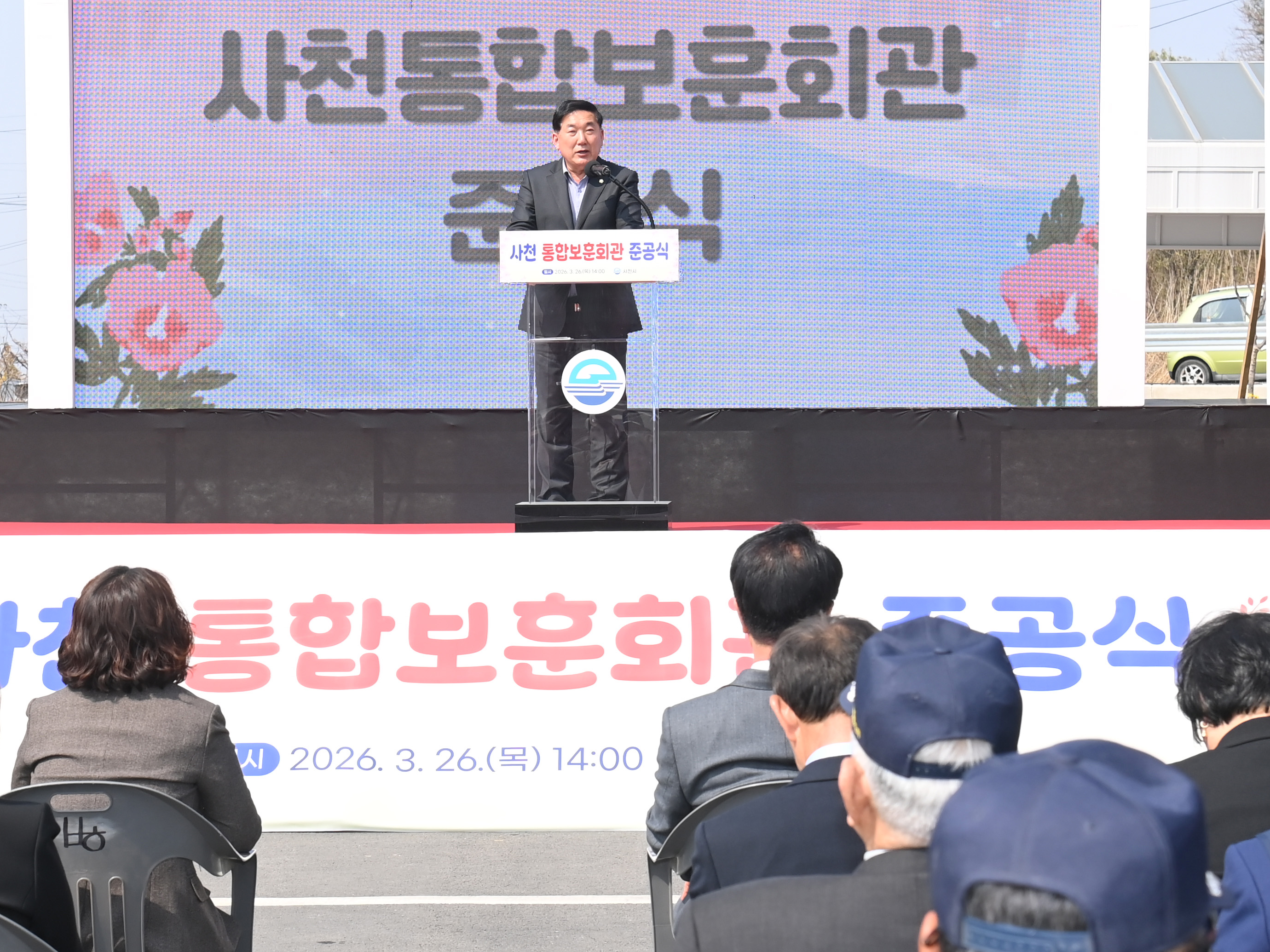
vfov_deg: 15.2
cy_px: 455
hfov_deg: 20.2
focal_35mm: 97
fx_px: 3559
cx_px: 567
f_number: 8
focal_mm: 50
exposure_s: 1/640
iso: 400
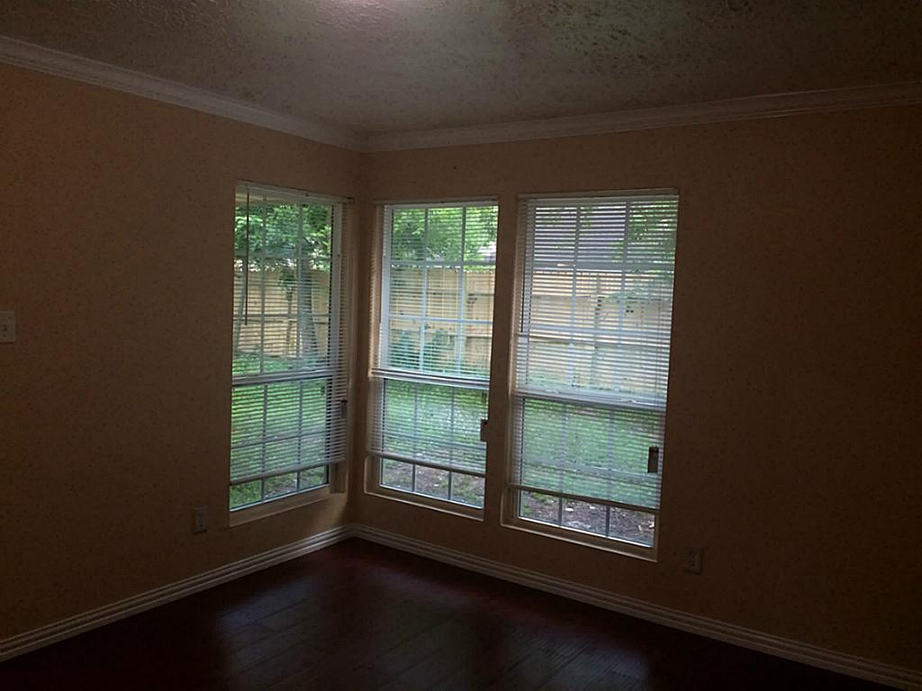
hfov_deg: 61.7
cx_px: 461
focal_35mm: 29
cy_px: 346
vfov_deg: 48.2
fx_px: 772
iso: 200
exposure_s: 1/30
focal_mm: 4.15
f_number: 2.2
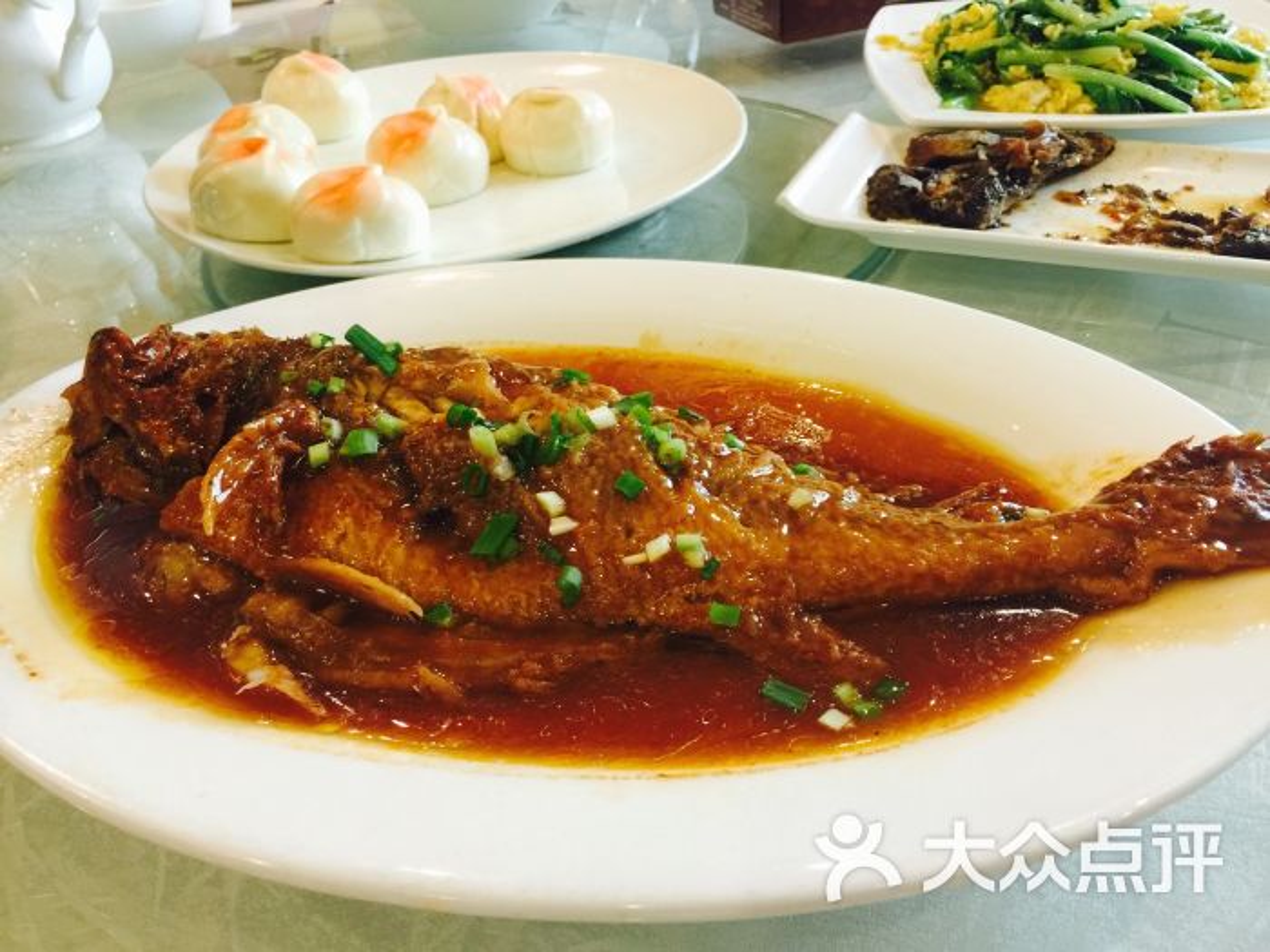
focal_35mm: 29
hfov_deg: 61.7
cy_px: 476
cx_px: 635
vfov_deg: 48.2
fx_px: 1064
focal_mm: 4.15
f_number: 2.2
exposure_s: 1/17
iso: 64
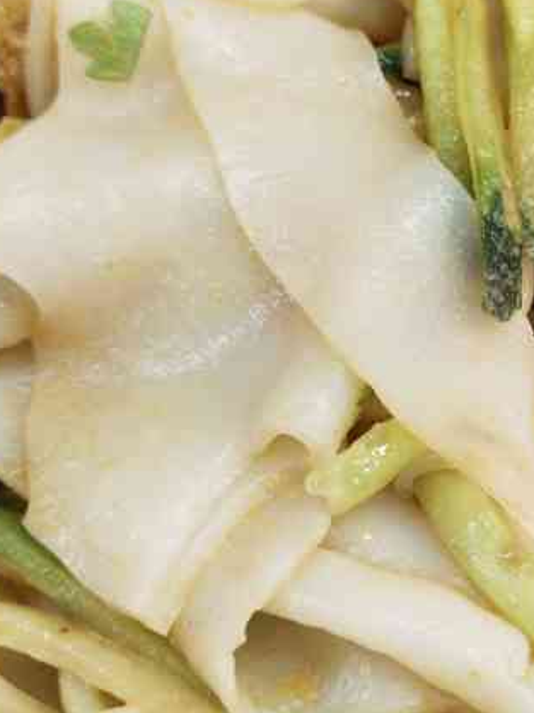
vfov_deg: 29.0
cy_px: 339
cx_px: 491
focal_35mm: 67
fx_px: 1380
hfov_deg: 21.4
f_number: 1.8
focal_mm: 3.95
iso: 211
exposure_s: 1/50
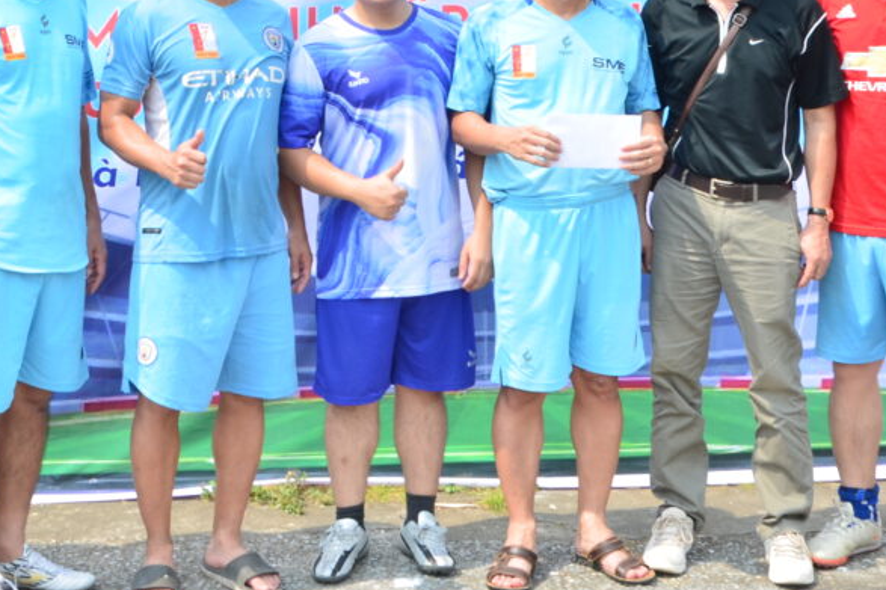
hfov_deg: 24.6
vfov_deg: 16.1
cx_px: 329
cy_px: -69
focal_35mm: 82
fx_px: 2025
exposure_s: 1/80
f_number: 10
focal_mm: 21
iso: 100
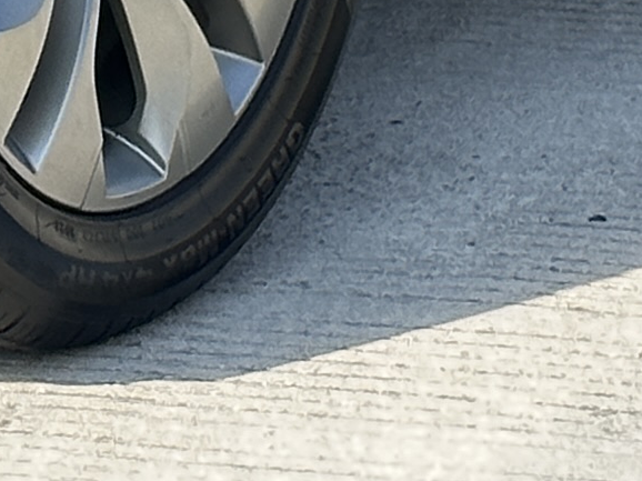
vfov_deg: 4.2
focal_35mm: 335
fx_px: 6210
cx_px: -254
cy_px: -1108
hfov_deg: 5.9
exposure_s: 1/1212
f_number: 1.78
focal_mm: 6.86
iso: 64
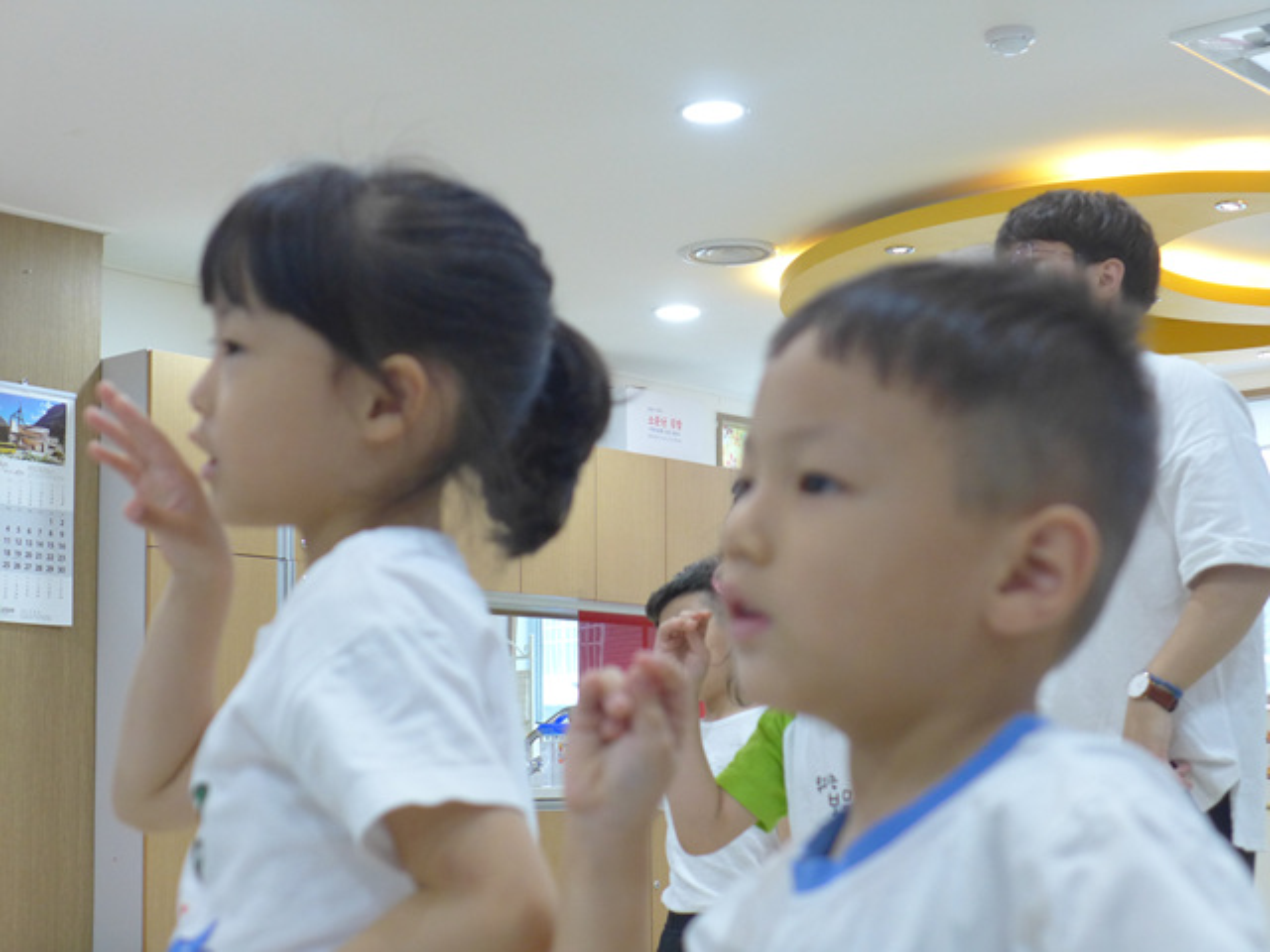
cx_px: 635
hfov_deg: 29.8
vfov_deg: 22.6
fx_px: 2385
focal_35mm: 65
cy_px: 476
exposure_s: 1/200
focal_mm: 12.8
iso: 320
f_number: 2
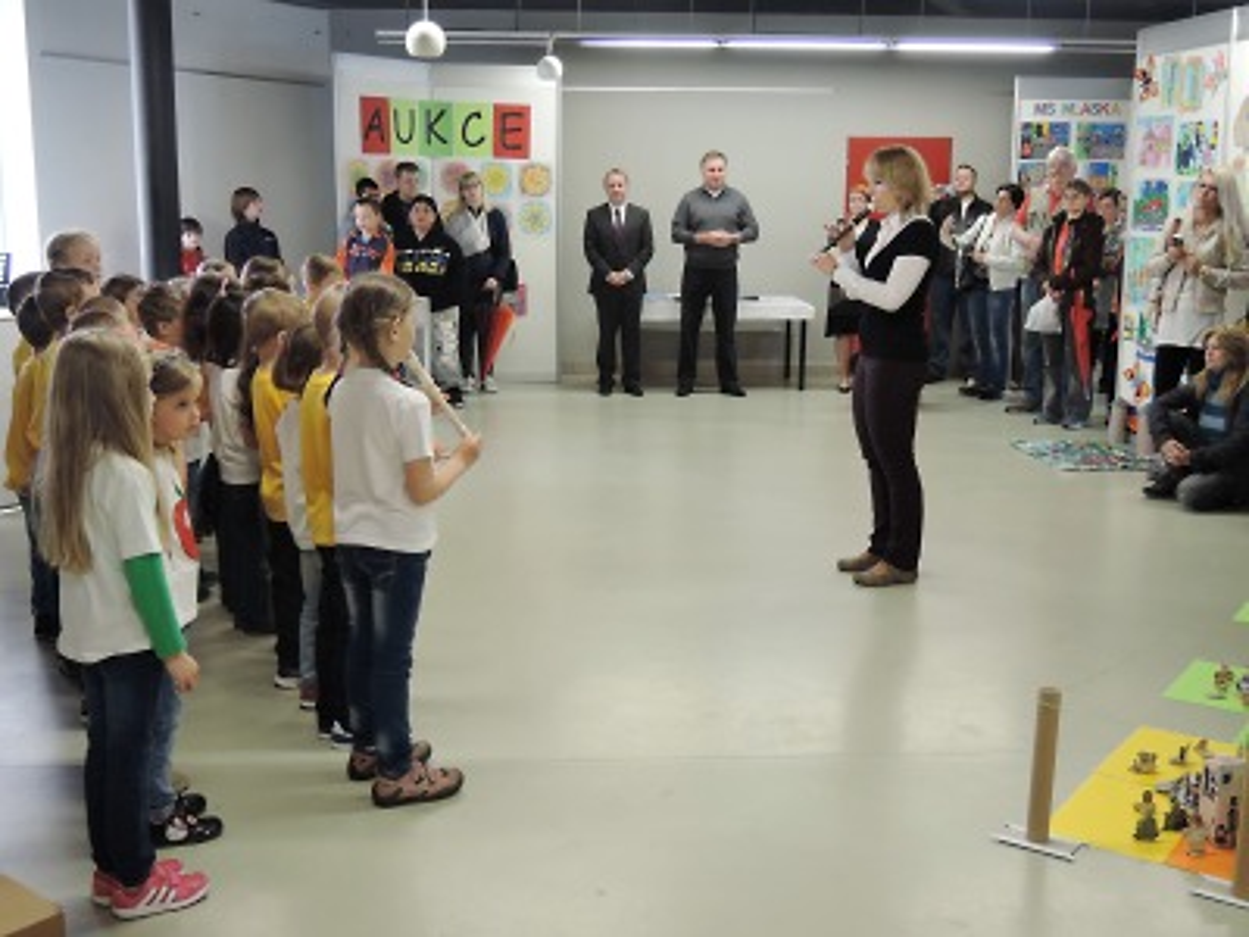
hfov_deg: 58.4
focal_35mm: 31
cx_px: 624
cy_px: 468
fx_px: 1119
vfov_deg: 45.4
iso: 250
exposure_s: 1/30
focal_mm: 6.6
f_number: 2.8
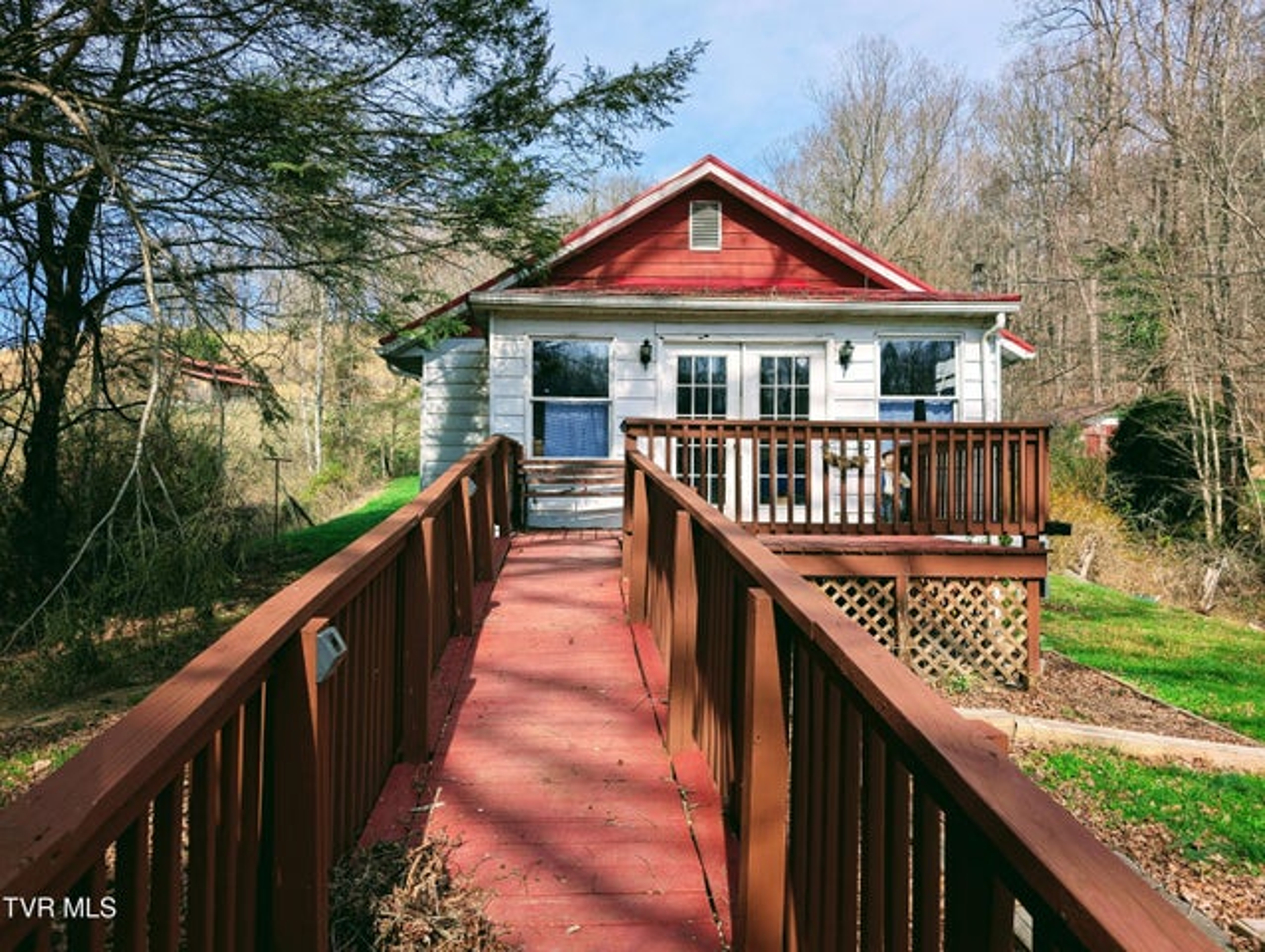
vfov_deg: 56.9
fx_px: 878
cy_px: 476
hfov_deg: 71.5
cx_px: 632
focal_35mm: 24
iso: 21
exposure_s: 1/849
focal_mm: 6.9
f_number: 1.68
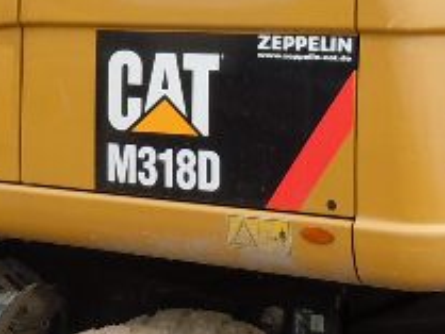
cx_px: 104
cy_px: 53
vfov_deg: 12.8
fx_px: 1479
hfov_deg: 17.0
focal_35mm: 115
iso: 100
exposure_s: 1/60
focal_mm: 5.4
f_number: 3.5
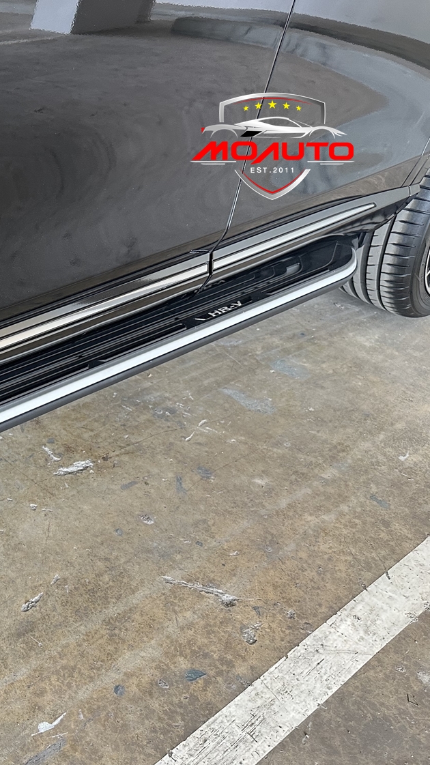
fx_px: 710
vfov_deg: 56.6
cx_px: -53
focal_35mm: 35
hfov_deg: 30.0
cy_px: 382
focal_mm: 6.86
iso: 320
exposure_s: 1/50
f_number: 1.78
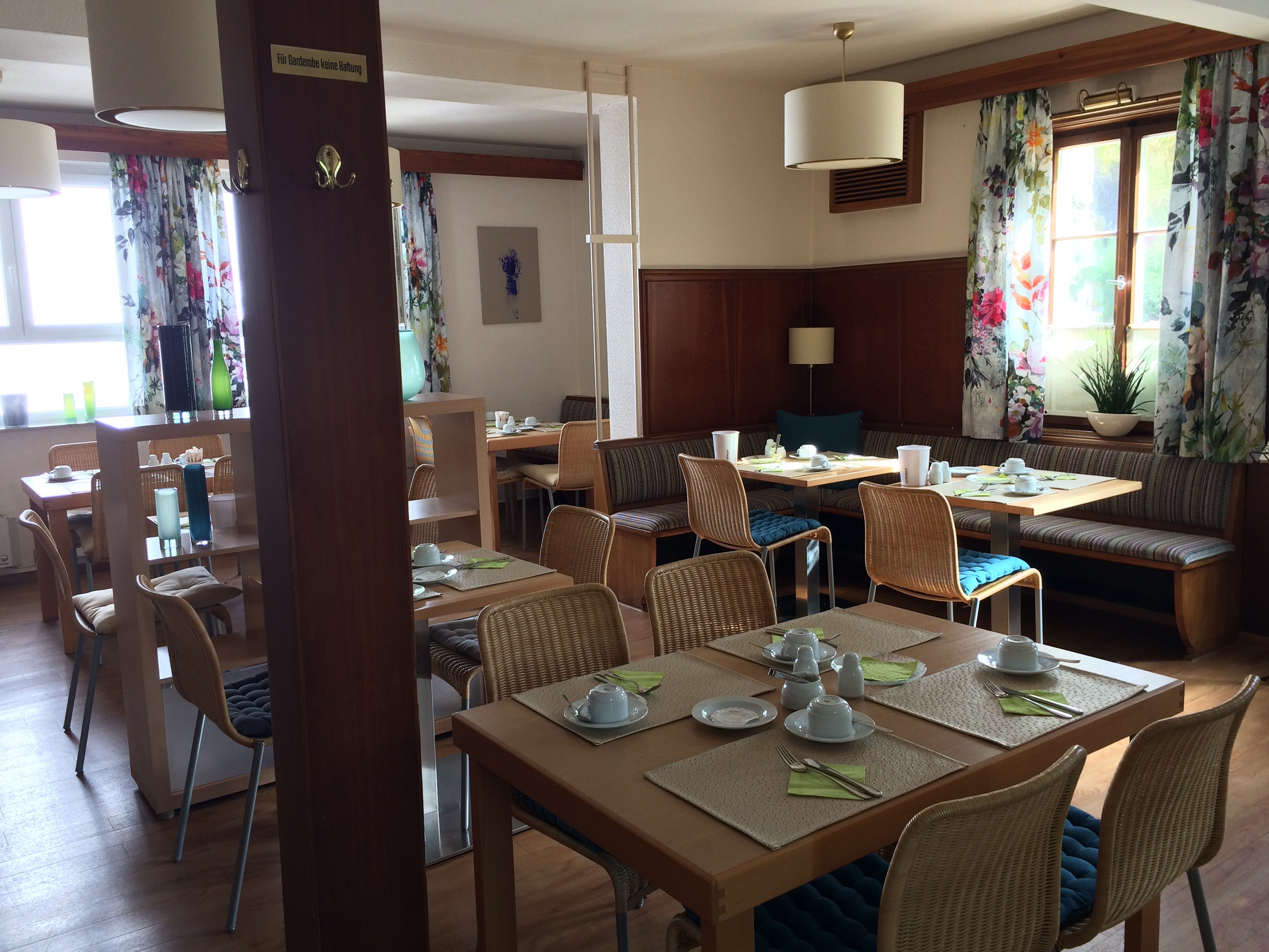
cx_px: 634
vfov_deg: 48.2
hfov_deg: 61.7
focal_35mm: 29
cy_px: 476
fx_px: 1063
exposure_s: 1/50
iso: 50
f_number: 2.2
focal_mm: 4.15
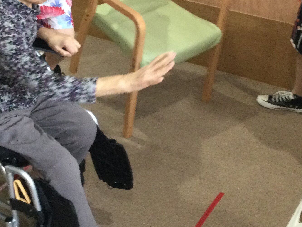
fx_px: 663
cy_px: 48
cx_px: 116
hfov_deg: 25.6
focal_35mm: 76
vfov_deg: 19.2
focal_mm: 3.3
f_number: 2.4
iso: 125
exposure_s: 1/30
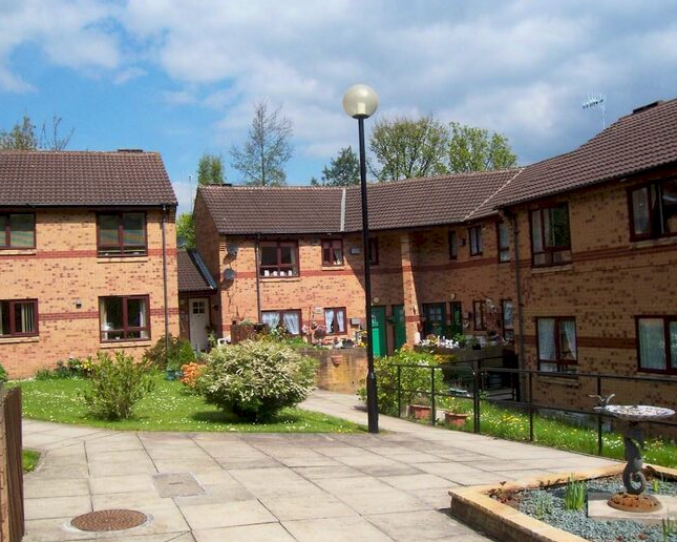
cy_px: 269
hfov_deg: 50.3
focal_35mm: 36
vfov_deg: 41.2
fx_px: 721
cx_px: 329
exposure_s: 1/501
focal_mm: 5.6
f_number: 5.1
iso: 80
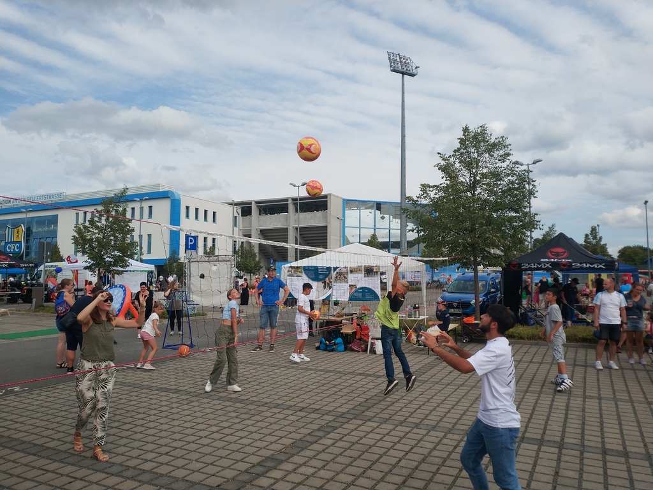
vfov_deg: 44.2
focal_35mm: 32
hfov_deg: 56.8
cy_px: 245
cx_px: 326
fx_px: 604
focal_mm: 4.5
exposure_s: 1/1418
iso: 101
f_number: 2
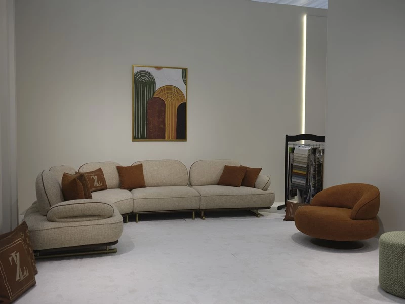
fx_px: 421
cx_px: 202
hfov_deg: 51.4
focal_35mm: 36
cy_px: 152
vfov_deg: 39.7
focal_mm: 45
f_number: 2.8
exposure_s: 1/34
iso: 100
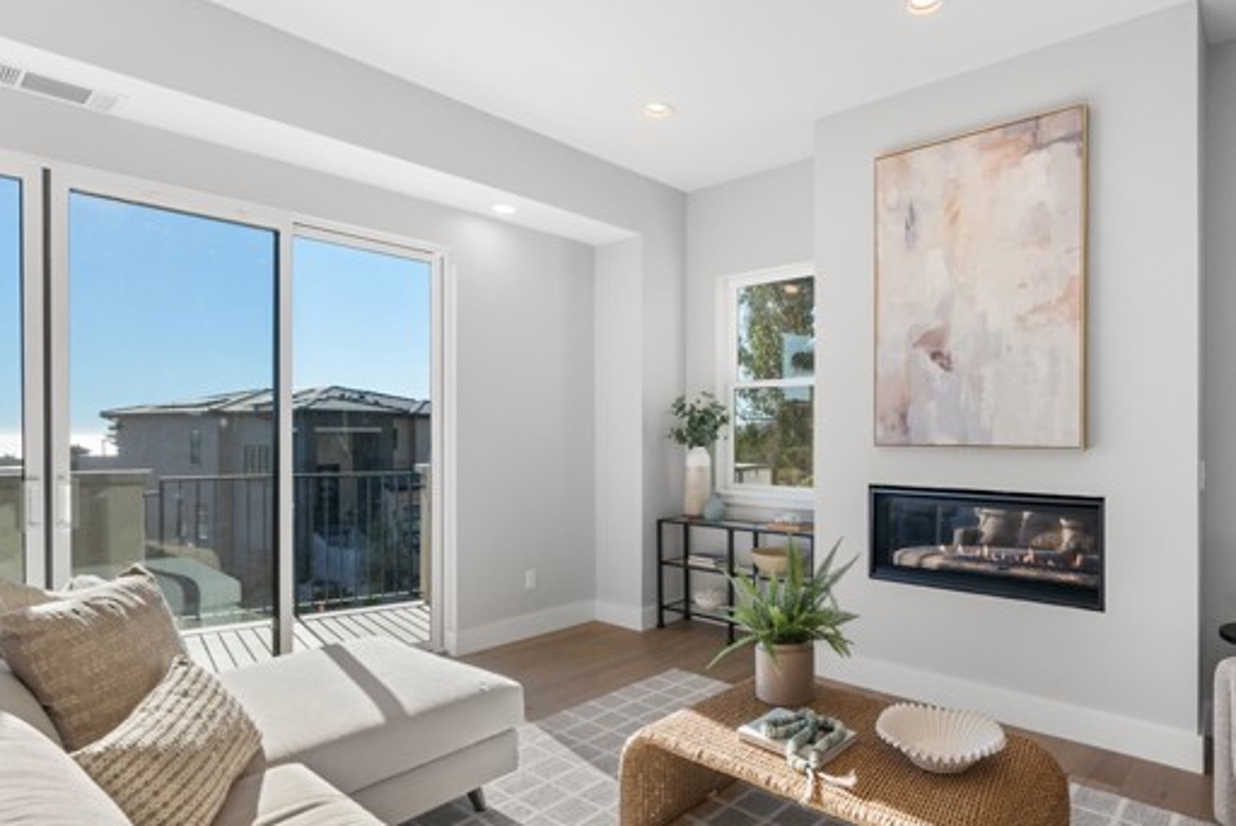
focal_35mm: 20
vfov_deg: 62.0
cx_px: 710
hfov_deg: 83.4
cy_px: 434
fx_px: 687
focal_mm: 16
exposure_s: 1/500
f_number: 8
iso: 2000
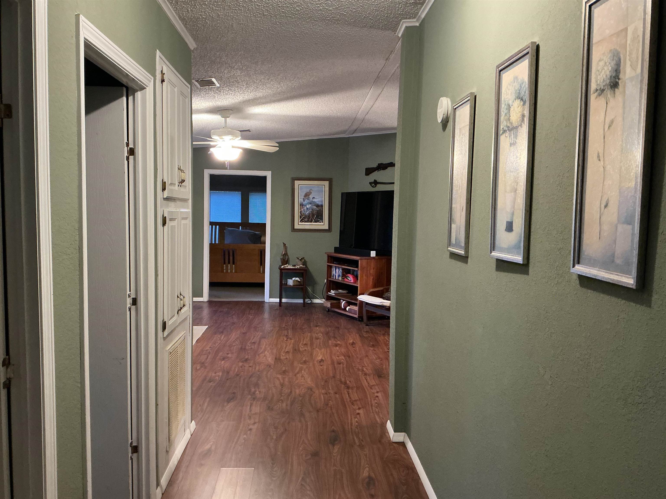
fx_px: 558
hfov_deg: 61.7
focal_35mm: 29
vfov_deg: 48.2
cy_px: 250
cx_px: 333
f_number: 1.8
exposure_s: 1/40
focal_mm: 3
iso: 250
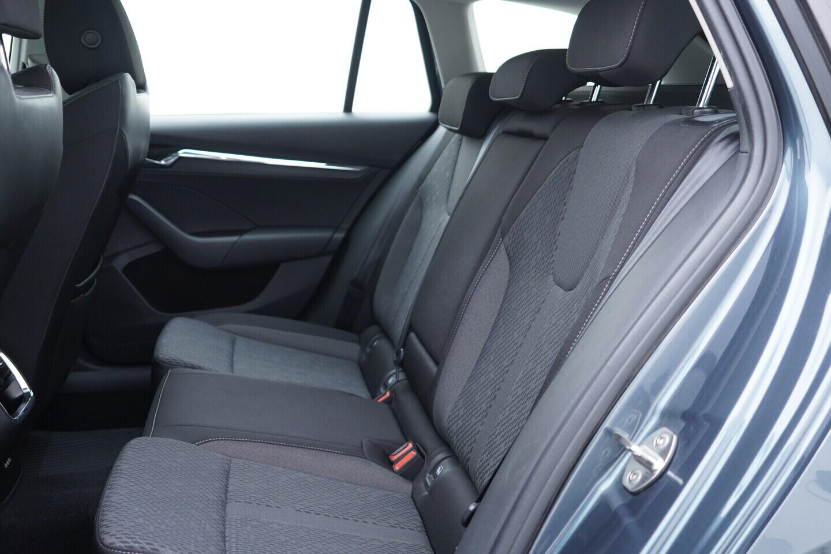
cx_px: 416
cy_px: 277
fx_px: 831
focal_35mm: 36
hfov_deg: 53.1
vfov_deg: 36.9
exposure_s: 1/40
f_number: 2.8
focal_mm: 24
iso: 320
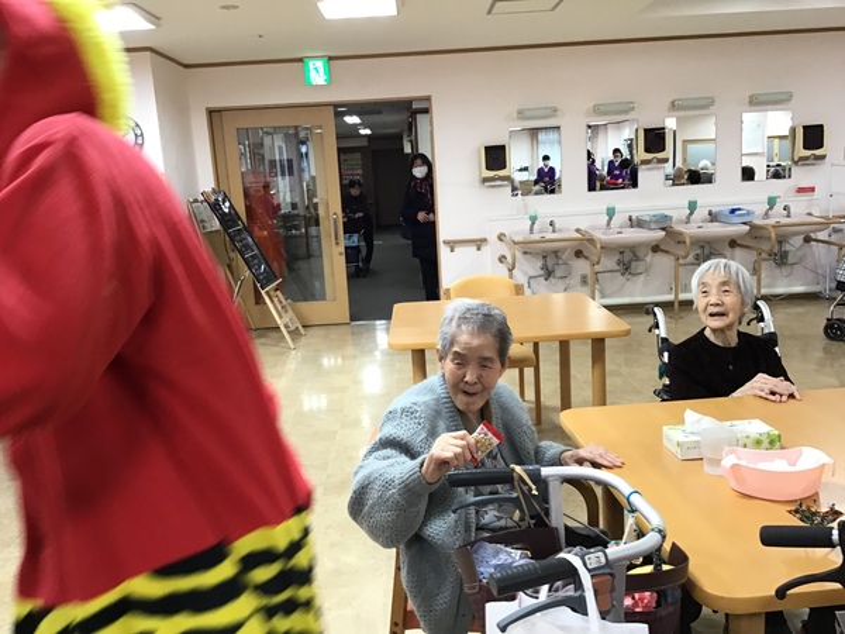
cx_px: 422
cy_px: 317
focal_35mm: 31
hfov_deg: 58.4
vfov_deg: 45.4
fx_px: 757
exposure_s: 1/30
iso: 64
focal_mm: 3.3
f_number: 2.4
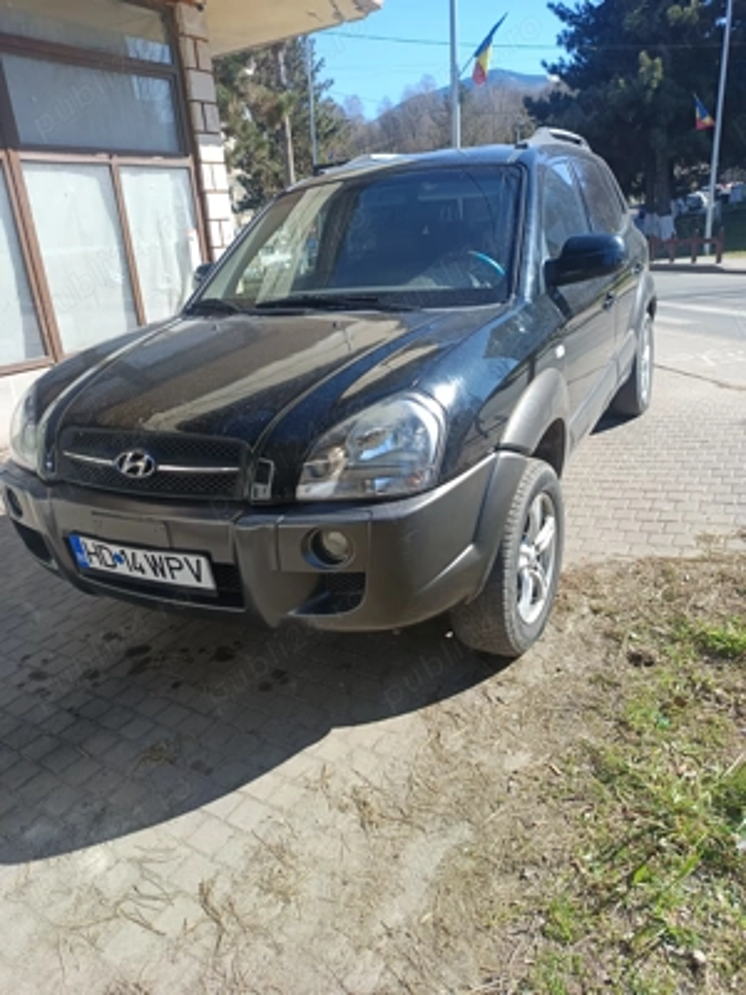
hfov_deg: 56.8
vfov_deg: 71.6
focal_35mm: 24
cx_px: 373
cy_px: 498
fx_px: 690
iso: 50
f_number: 1.7
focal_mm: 5.31
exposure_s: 1/194
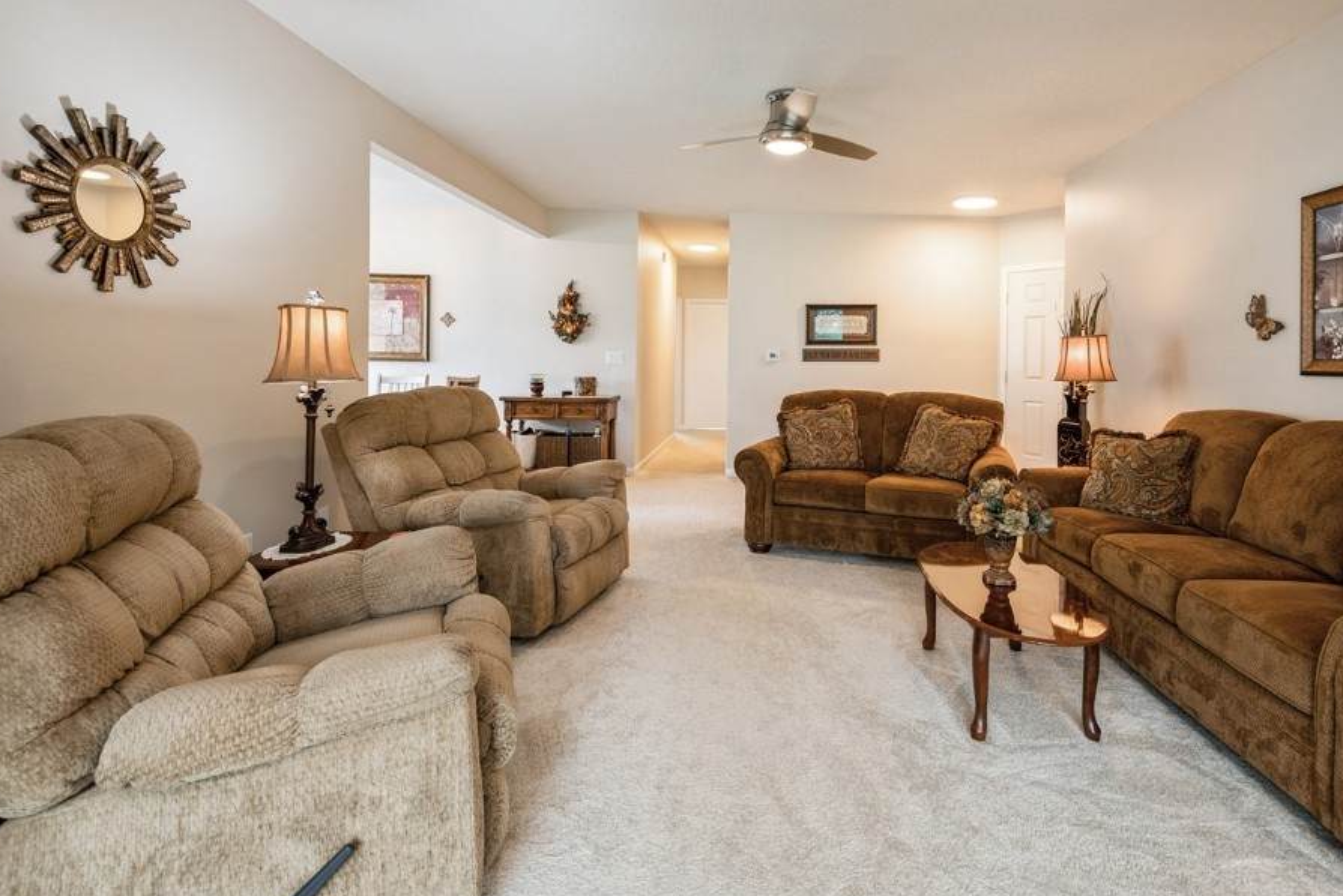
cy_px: 359
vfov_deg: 66.8
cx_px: 768
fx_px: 672
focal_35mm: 18
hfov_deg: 89.4
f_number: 8
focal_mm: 14
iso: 200
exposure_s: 1/2.5
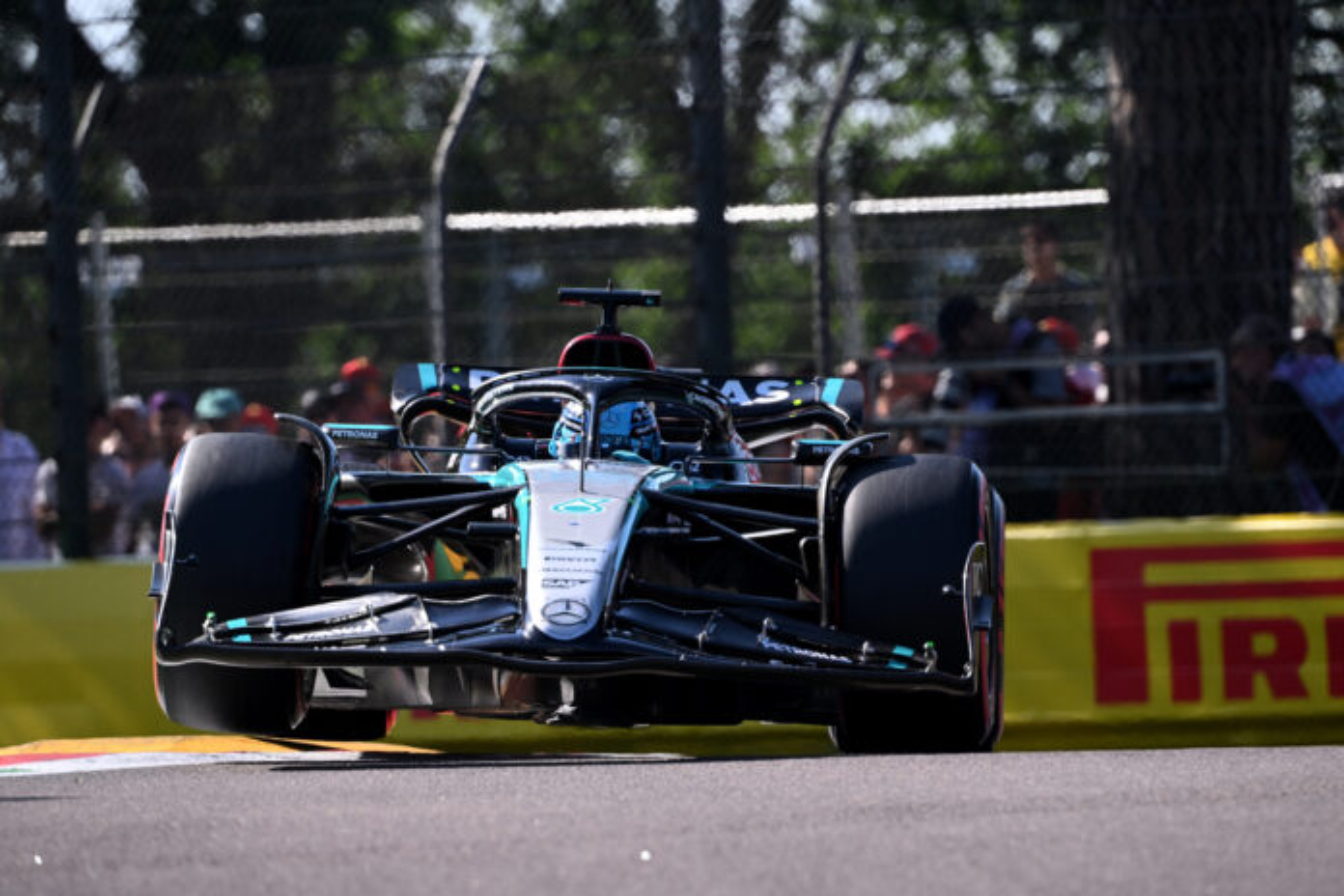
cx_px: 672
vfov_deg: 2.5
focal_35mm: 560
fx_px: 20905
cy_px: 448
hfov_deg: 3.7
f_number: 8
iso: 1000
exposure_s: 1/1600
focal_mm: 560
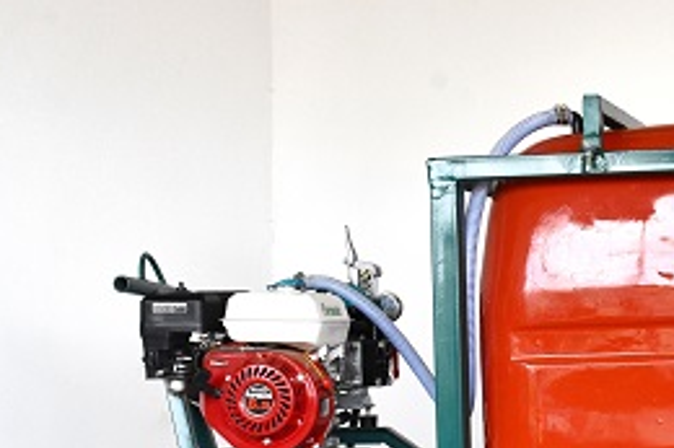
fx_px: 1684
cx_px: 708
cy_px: 388
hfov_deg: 21.6
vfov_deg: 15.0
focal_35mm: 90
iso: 2000
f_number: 8
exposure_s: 1/250
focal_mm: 26
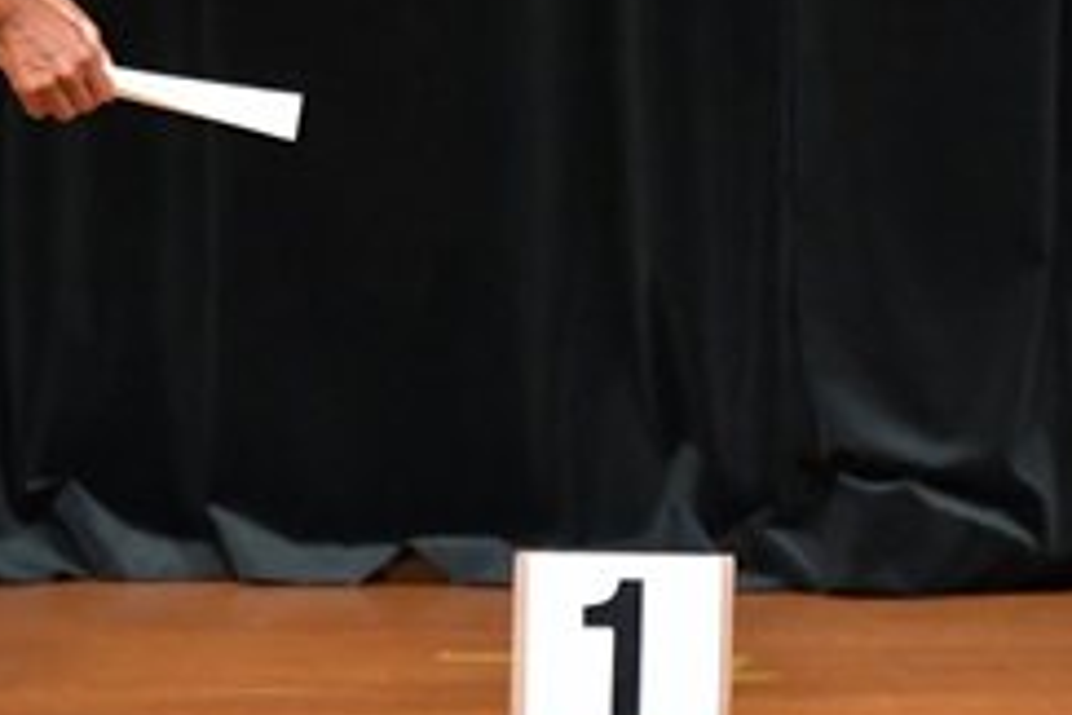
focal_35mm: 813
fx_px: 24207
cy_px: -62
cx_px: 748
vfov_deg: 1.7
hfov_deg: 2.5
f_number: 5.6
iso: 6400
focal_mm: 170
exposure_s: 1/400
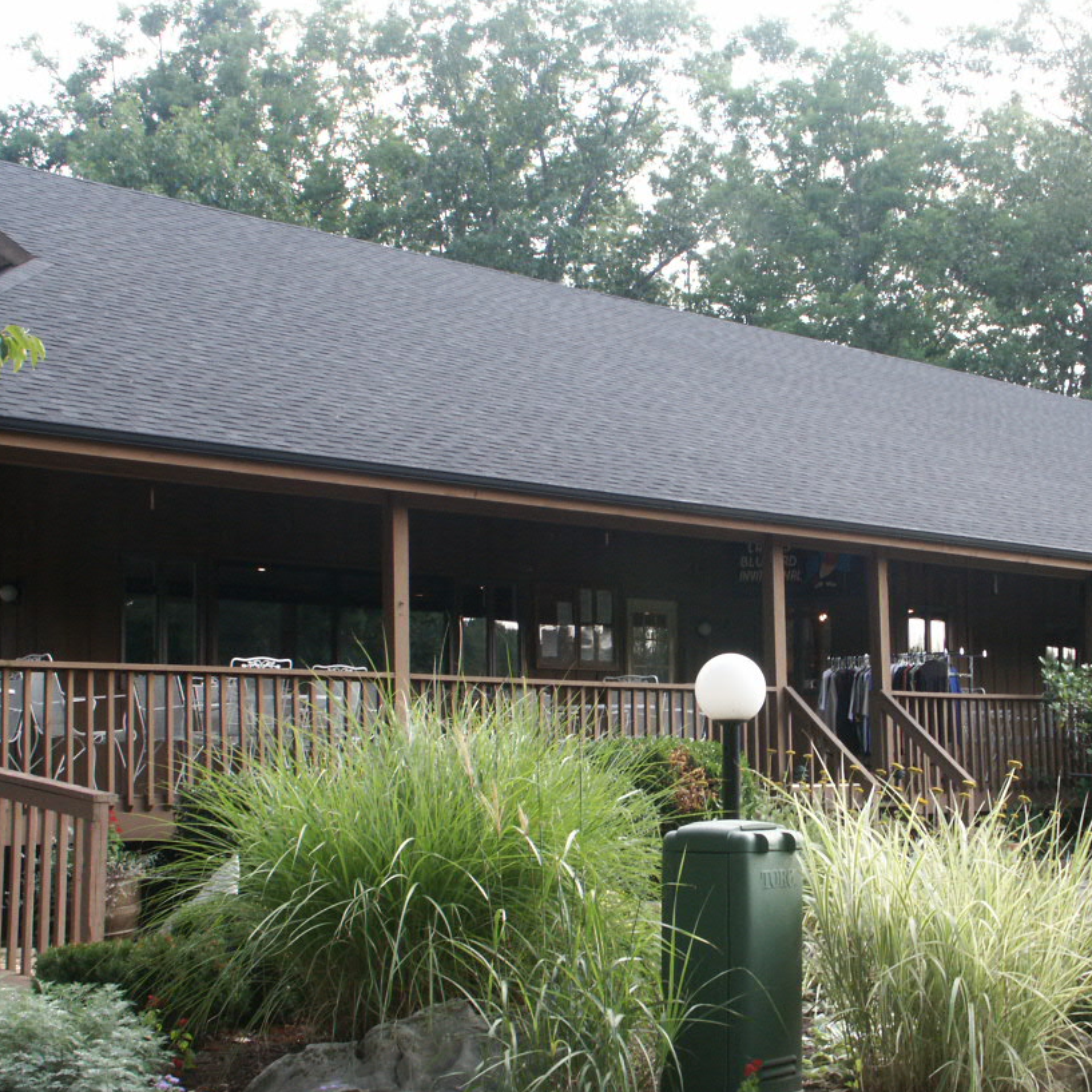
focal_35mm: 54
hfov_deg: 31.4
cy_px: 595
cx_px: 711
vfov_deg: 31.6
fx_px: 1927
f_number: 6.7
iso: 100
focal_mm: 10.24
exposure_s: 1/45
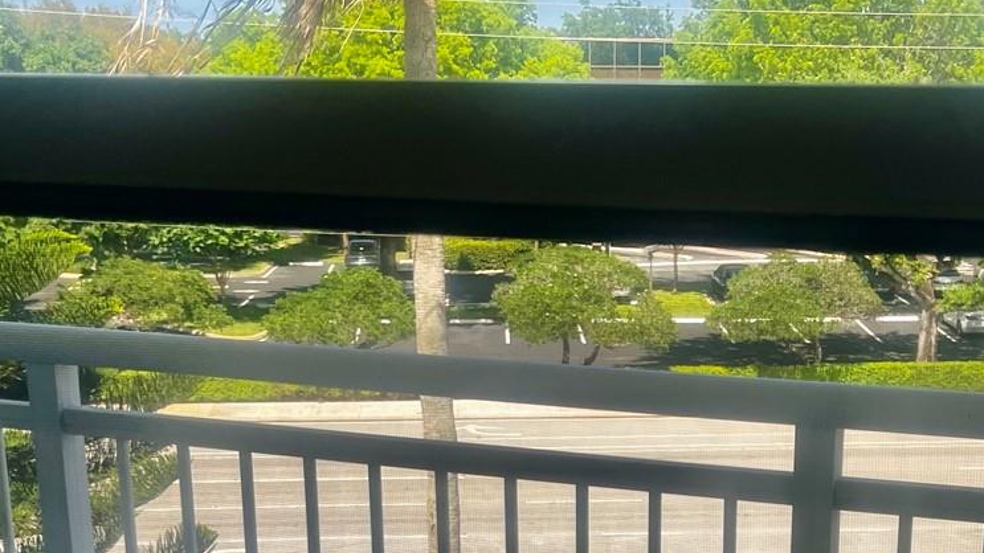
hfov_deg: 34.2
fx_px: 1592
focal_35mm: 61
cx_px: 615
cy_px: 556
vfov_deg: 19.2
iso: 50
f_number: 1.5
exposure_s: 1/696
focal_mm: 5.7
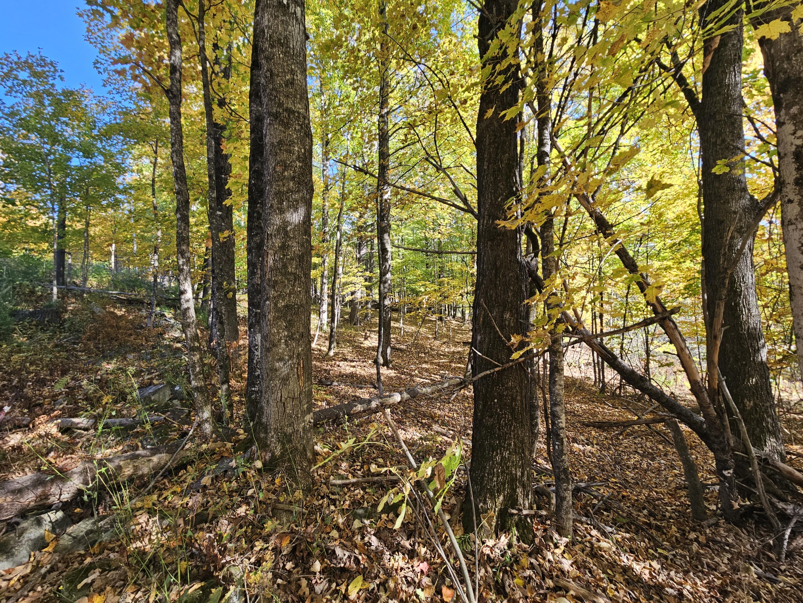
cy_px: 302
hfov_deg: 106.2
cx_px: 402
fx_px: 302
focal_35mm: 13
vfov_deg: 89.9
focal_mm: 2.2
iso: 50
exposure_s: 1/159
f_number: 2.2
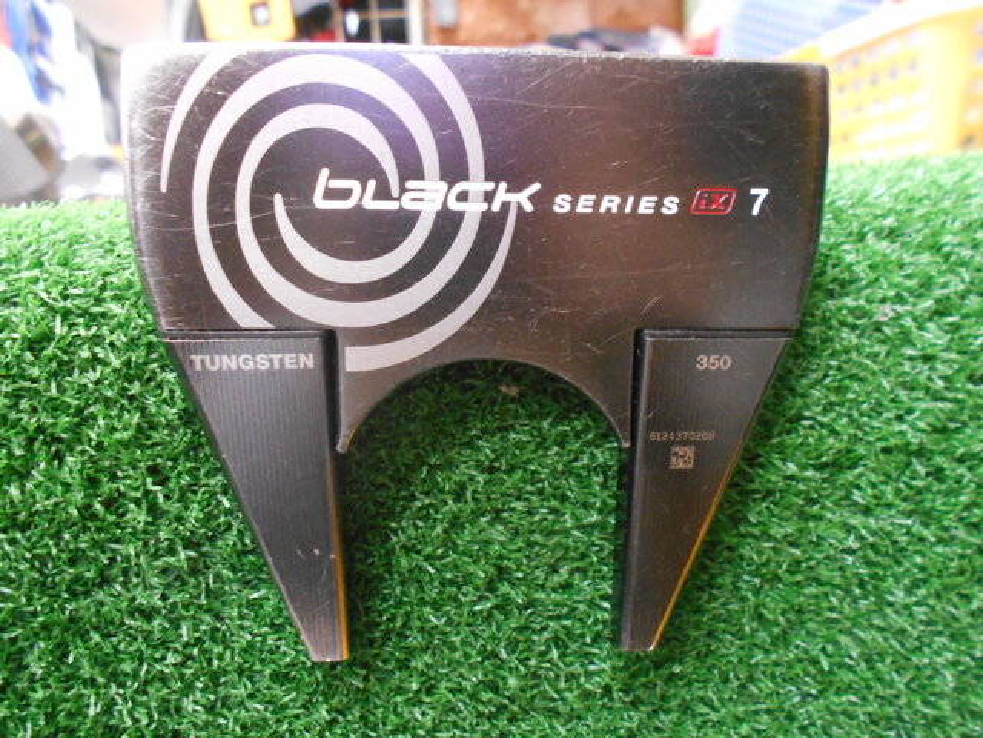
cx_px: 492
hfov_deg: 67.3
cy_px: 369
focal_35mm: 26
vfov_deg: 53.1
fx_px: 738
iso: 800
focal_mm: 4.6
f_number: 3.2
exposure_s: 1/13
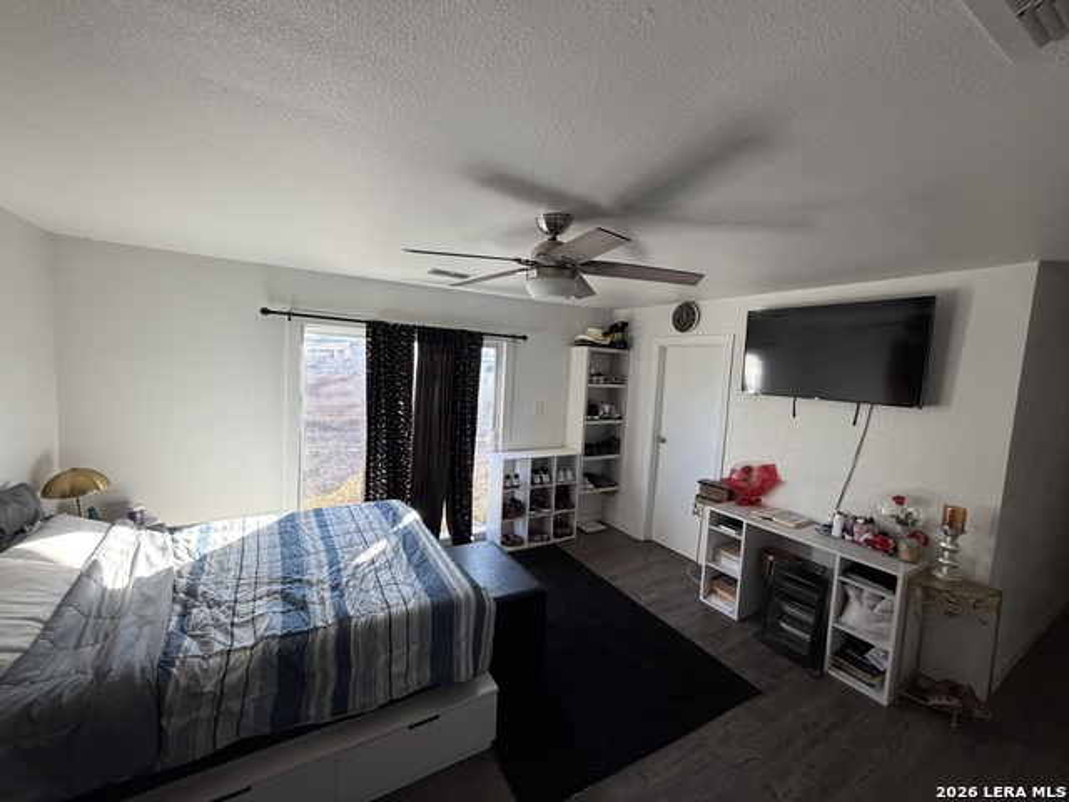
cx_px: 534
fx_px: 432
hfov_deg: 102.1
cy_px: 401
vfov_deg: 85.7
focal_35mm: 14
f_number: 2.2
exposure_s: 1/121
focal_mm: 2.22
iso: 200
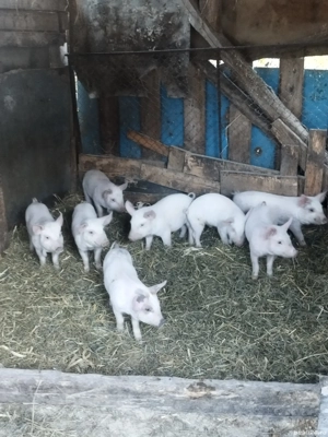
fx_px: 316
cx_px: 164
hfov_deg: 54.9
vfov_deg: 69.4
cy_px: 218
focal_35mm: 25
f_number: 1.89
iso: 950
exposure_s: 1/33.3
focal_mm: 5.95
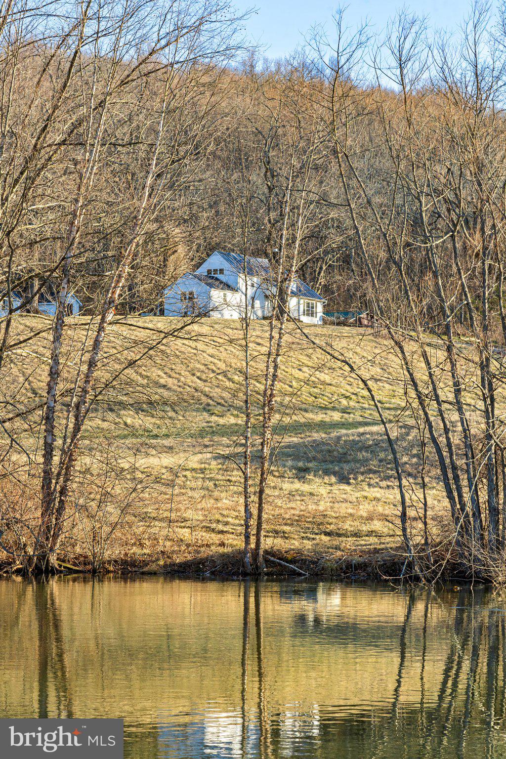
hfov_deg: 13.0
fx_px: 2214
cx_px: 253
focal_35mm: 105
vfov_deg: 19.5
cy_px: 380
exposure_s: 1/80
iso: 250
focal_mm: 105
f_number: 11
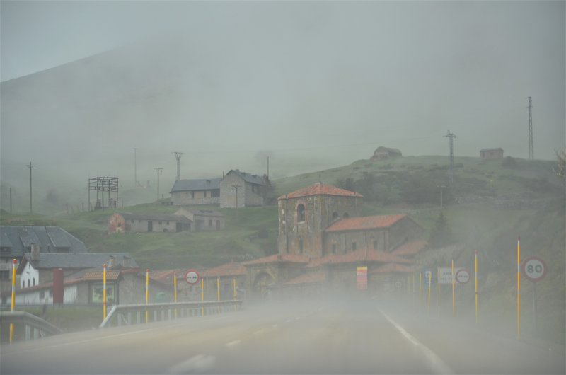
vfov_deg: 8.7
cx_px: 283
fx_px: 2471
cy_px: 188
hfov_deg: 13.1
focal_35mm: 158
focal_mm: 105
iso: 400
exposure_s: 1/1600
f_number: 6.3
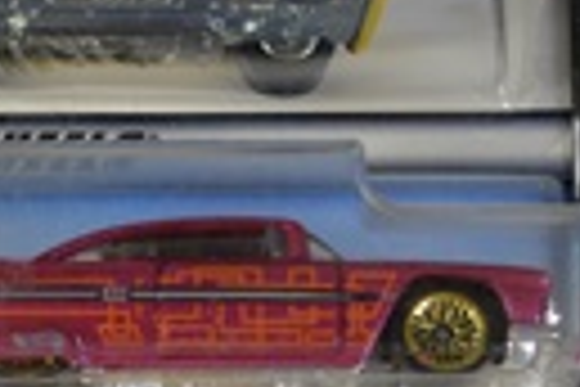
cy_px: 832
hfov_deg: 12.0
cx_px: -126
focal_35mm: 168
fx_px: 2706
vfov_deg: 7.7
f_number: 4.5
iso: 400
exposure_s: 1/80
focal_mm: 24
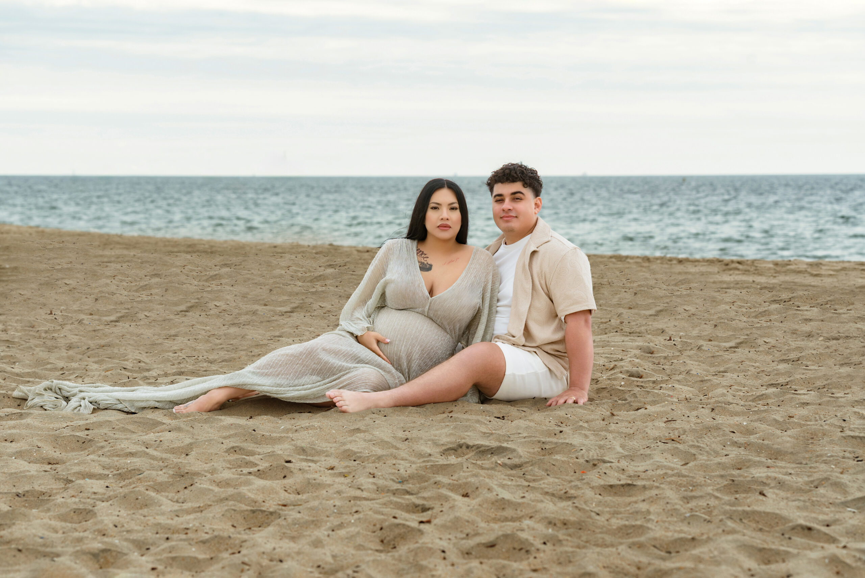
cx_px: 432
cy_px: 289
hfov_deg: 23.6
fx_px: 2067
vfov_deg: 15.9
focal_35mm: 86
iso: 125
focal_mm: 86
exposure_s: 1/200
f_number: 5.6
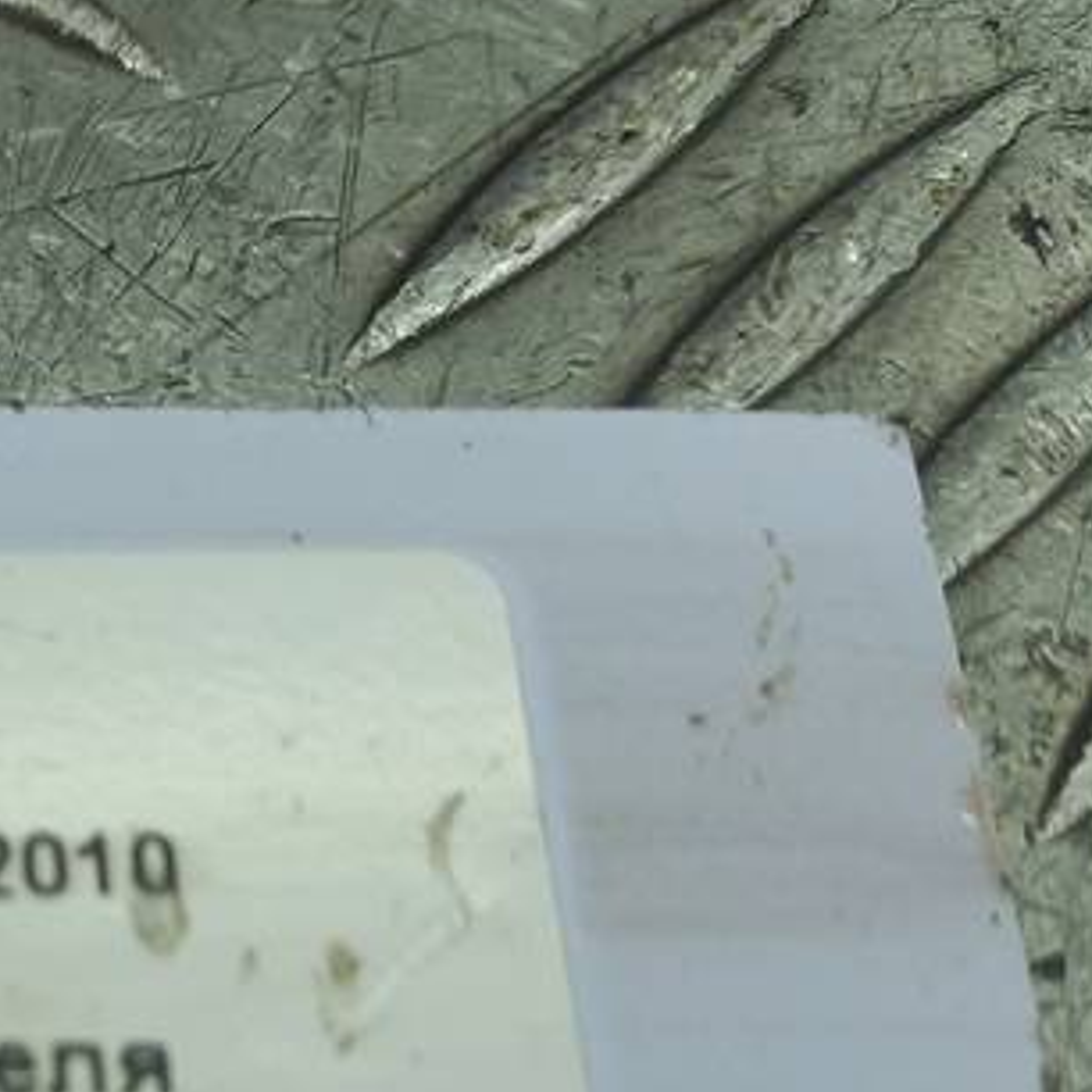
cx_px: -403
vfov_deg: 22.6
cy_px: 1042
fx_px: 2641
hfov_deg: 20.8
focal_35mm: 74
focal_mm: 4.6
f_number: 1.8
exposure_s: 1/50
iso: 40
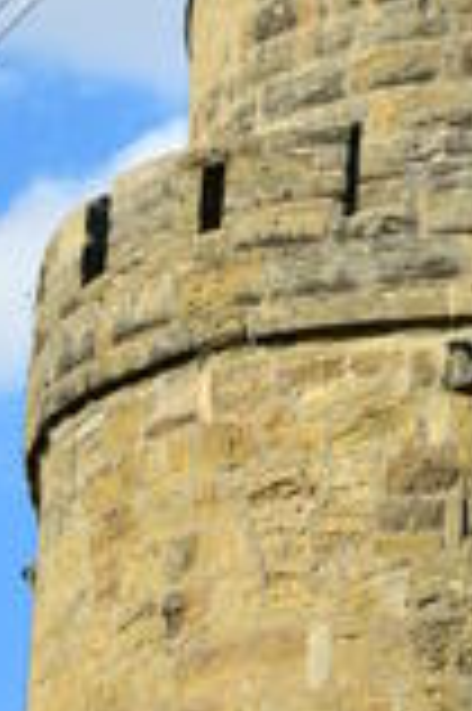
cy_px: -536
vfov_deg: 10.1
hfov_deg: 7.1
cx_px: 555
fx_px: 3800
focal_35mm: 193
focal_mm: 35
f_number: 9
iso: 100
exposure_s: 1/200
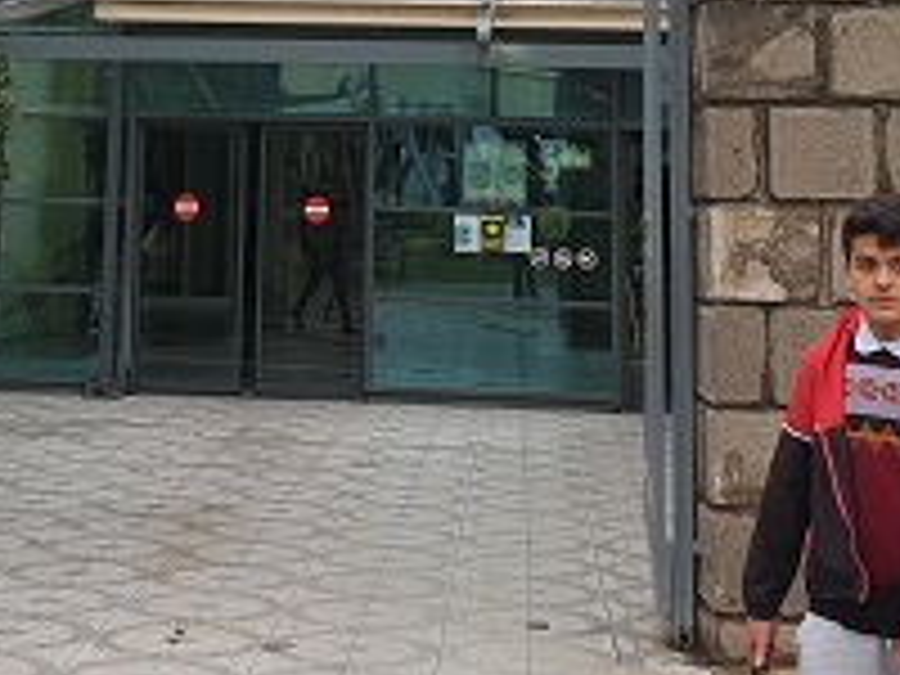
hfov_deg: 24.9
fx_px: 2028
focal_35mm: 78
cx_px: 315
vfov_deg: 18.1
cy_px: -94
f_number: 2.4
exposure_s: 1/178
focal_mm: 4.3
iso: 50
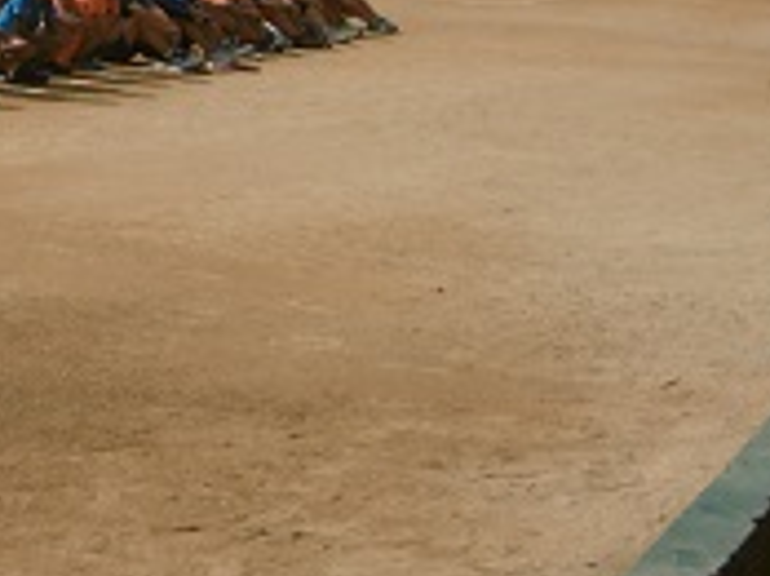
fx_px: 2332
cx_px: 93
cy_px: 133
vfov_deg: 14.0
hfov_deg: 18.5
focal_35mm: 105
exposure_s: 1/200
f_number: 3.7
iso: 100
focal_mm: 6.8
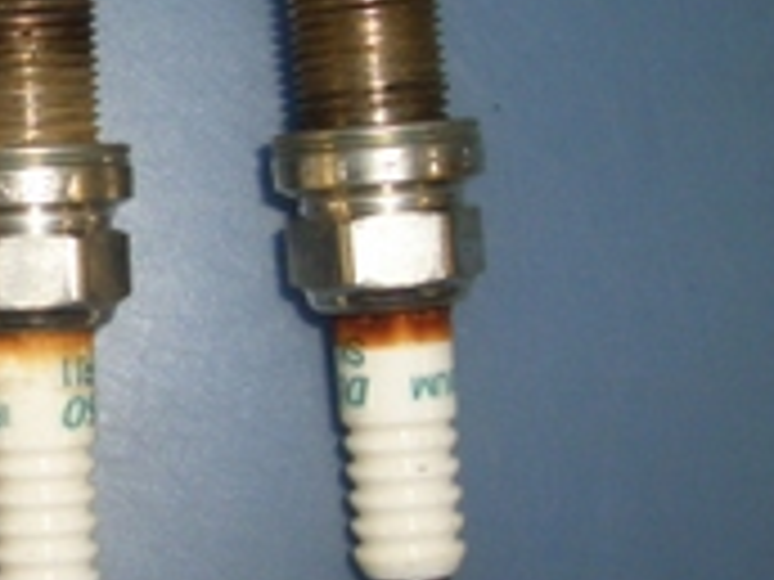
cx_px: -171
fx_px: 2102
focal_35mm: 94
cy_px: 283
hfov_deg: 19.6
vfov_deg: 15.7
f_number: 4
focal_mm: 4.8
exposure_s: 1/40
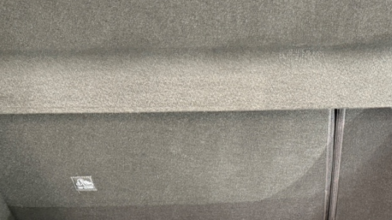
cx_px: 261
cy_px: 187
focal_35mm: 68
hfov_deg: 30.8
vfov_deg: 17.5
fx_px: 707
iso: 640
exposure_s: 1/33
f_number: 1.78
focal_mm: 6.76
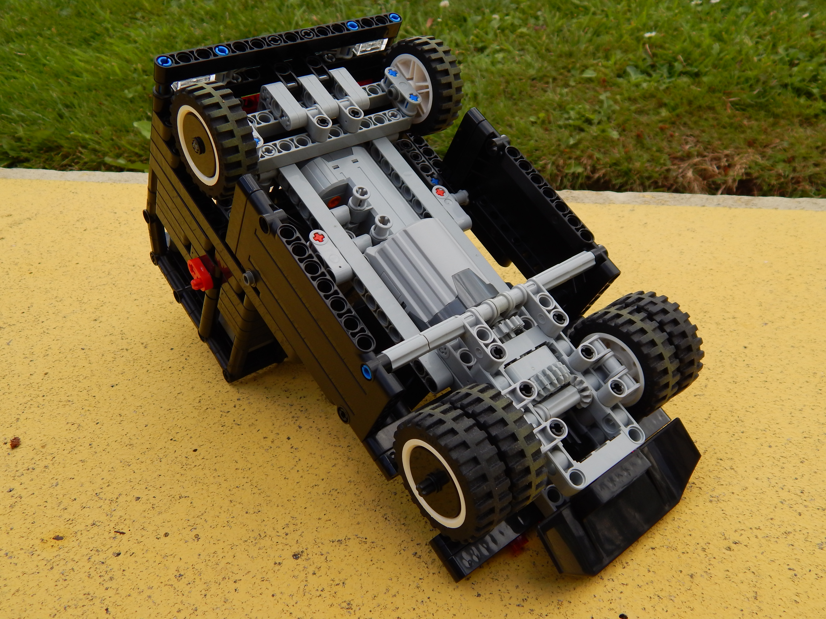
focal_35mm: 31
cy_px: 310
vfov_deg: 45.4
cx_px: 413
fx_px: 740
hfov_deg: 58.4
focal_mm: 5.6
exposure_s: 1/500
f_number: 3.2
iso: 125
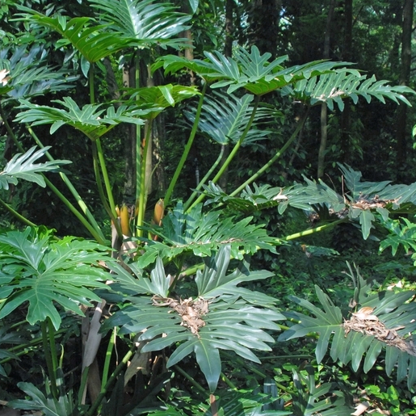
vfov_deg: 24.3
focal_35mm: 71
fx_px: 965
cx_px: 85
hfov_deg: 24.0
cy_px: 245
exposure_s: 1/160
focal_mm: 28
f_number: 6.3
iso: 400
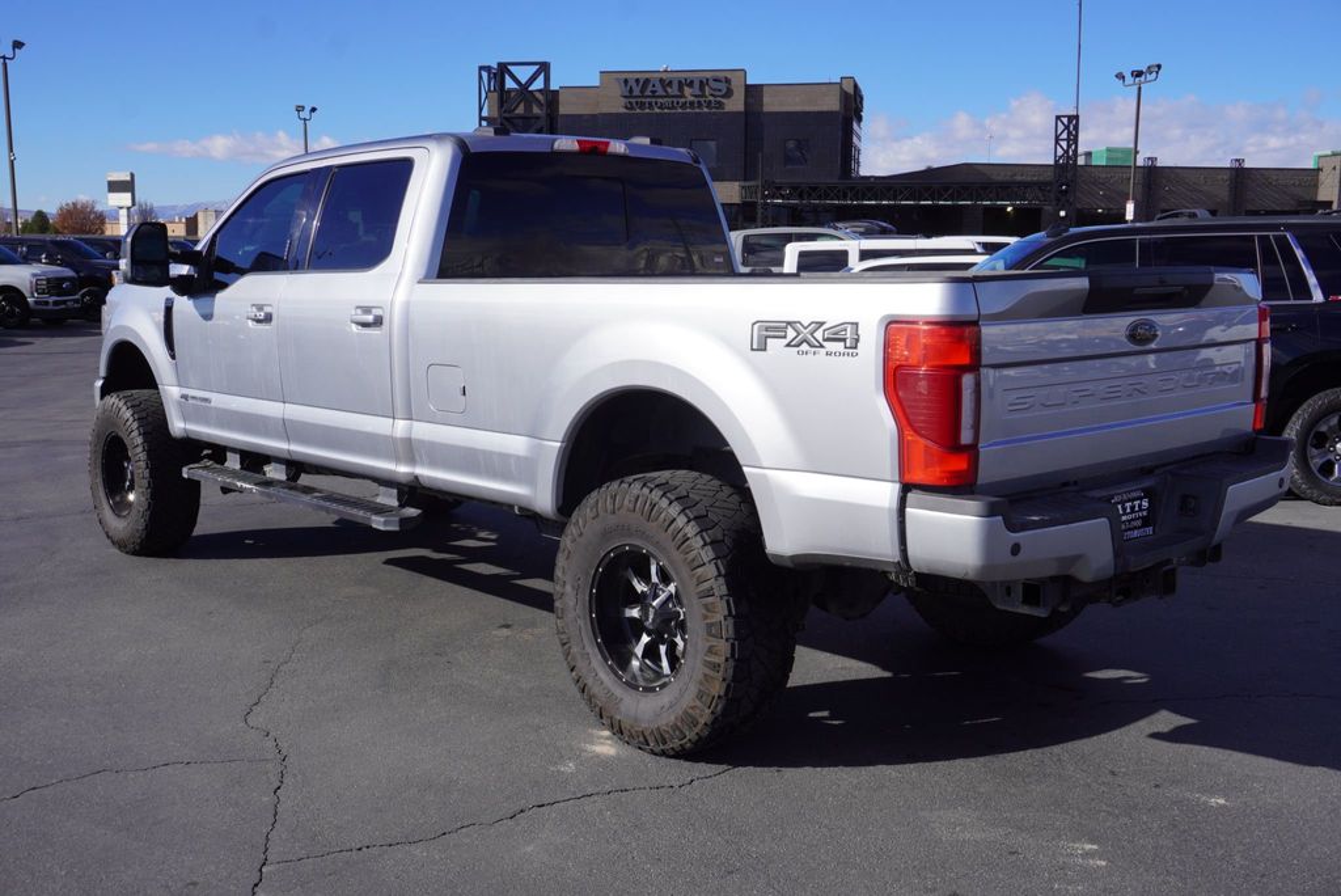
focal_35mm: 38
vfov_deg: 35.5
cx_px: 670
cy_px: 448
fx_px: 1398
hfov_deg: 51.3
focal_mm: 25
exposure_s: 1/200
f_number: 11
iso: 100
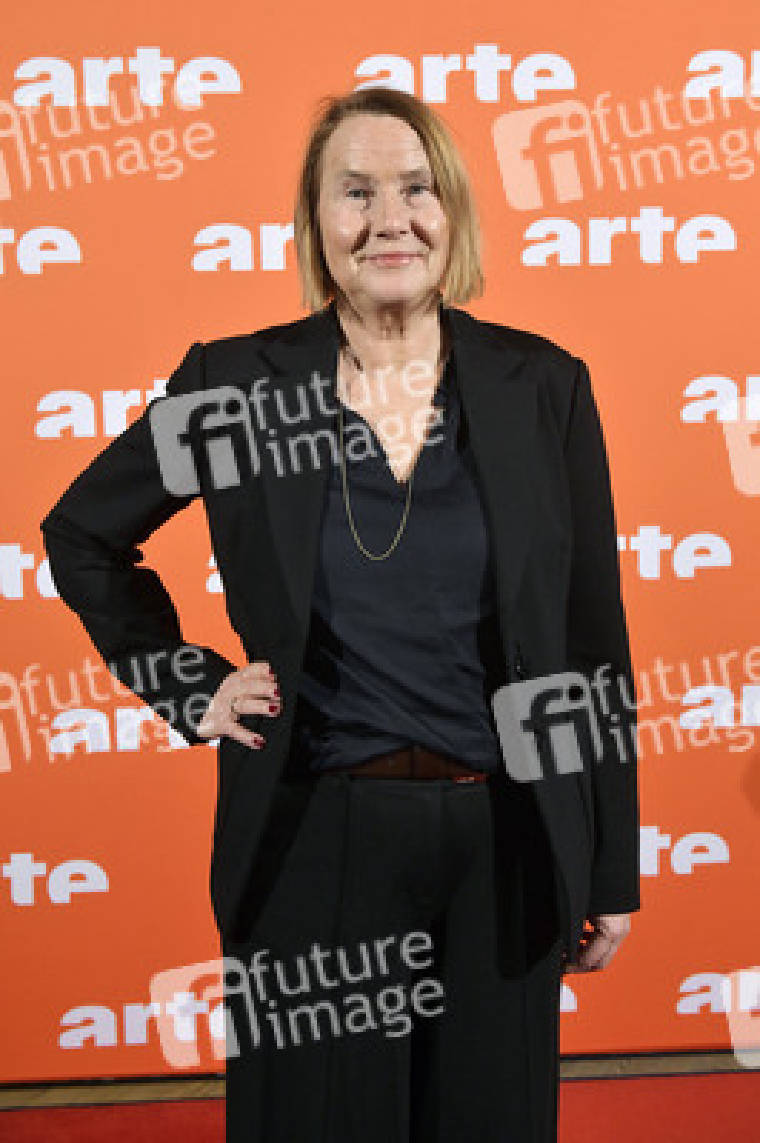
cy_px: 572
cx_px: 380
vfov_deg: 48.5
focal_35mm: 40
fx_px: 1269
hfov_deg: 33.3
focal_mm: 40
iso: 2000
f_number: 5.6
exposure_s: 1/160
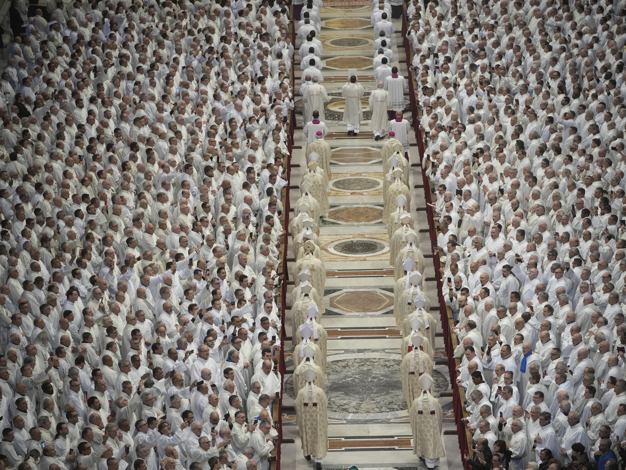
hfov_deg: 13.2
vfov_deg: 9.9
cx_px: 340
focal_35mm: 150
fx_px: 2713
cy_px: 235
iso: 2000
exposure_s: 1/500
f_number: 2.8
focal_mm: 138
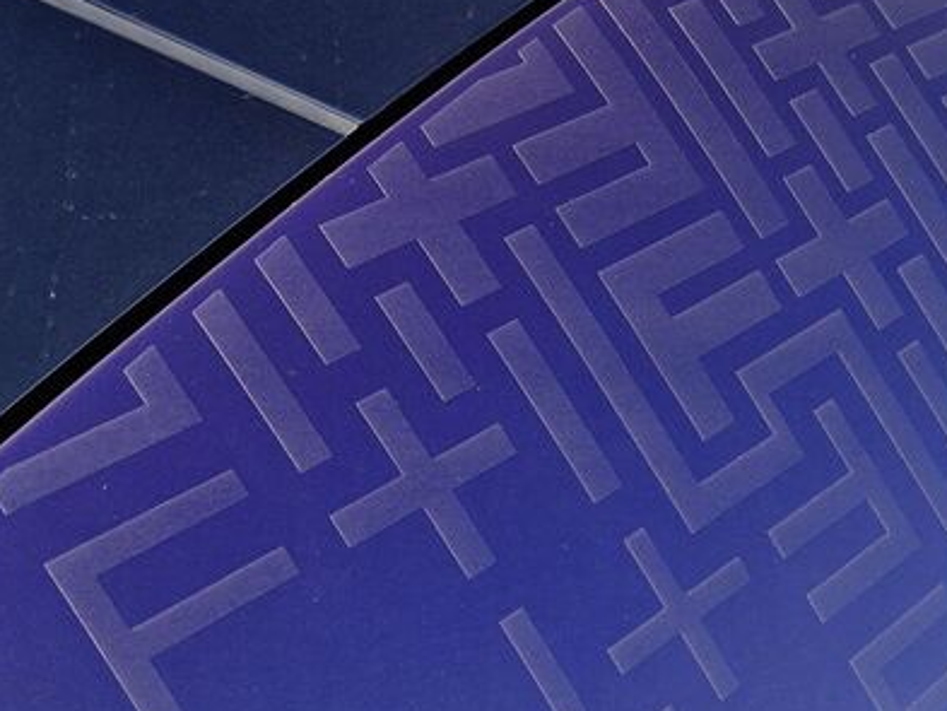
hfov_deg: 37.0
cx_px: 737
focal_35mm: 50
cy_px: 471
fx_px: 1368
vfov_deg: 28.9
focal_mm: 5.54
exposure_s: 1/322
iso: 50
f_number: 1.8
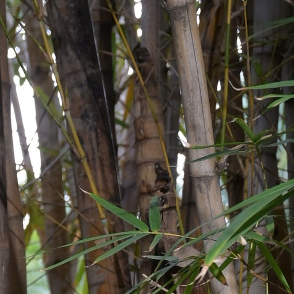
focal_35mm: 262
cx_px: -402
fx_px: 2518
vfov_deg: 6.4
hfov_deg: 6.4
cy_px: 710
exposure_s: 1/160
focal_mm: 41
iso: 250
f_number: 3.5
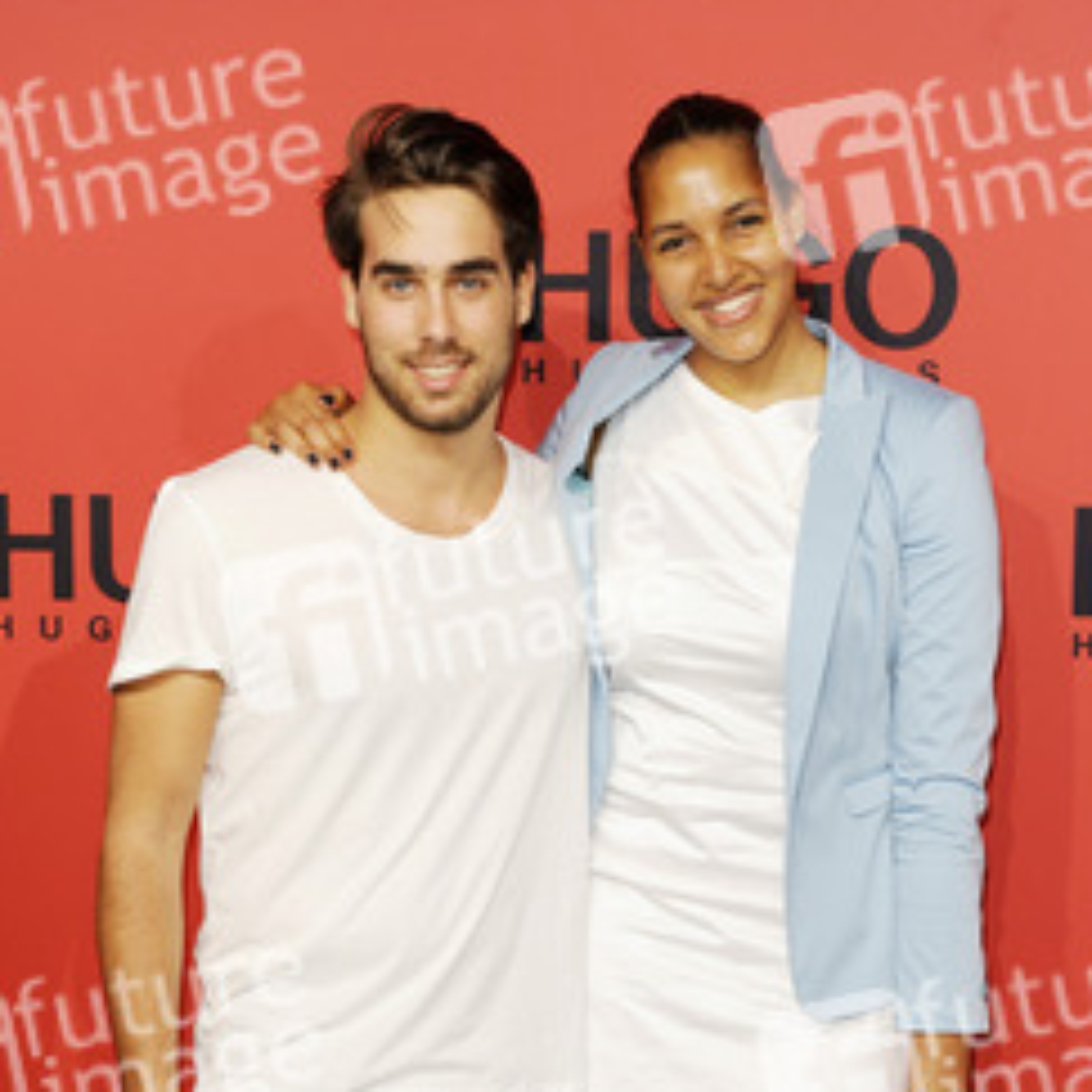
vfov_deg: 20.5
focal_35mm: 84
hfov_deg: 20.6
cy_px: 831
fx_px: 2998
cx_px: 580
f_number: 5.6
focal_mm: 60
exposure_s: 1/160
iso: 800
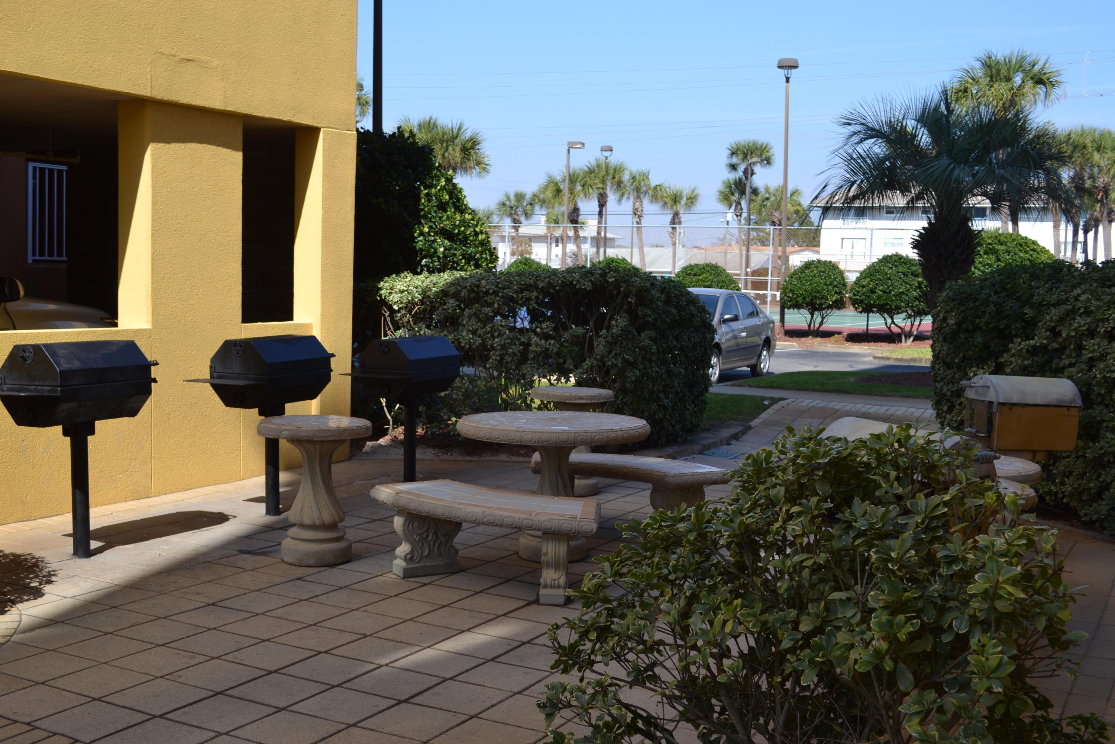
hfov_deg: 49.6
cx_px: 558
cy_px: 372
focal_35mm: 39
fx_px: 1208
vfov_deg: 34.2
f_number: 7.1
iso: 100
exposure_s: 1/200
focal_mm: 26
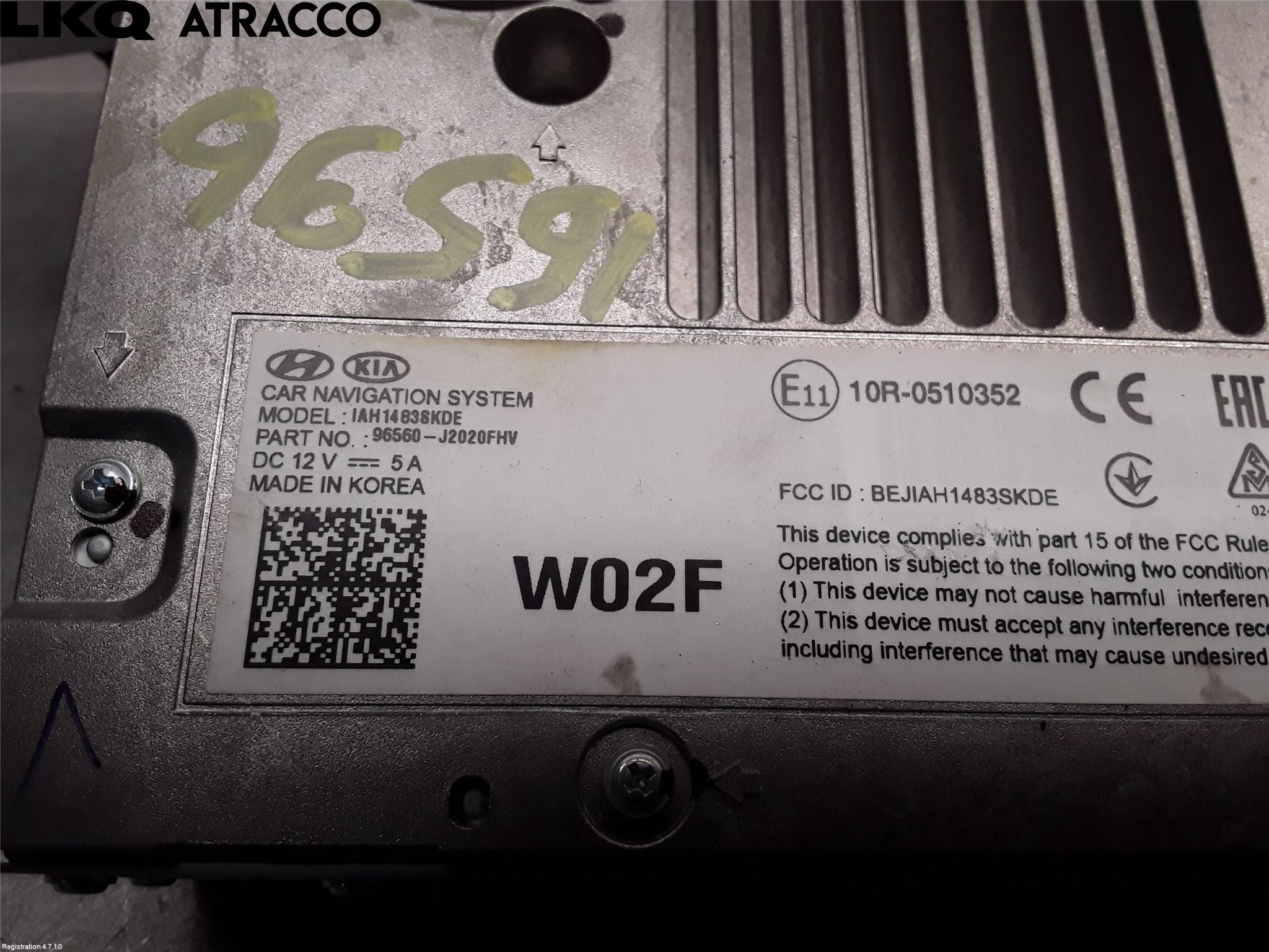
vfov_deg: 49.7
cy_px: 476
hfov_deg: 63.4
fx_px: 1026
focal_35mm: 28
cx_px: 634
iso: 100
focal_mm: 2.91
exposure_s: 1/302
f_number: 1.9
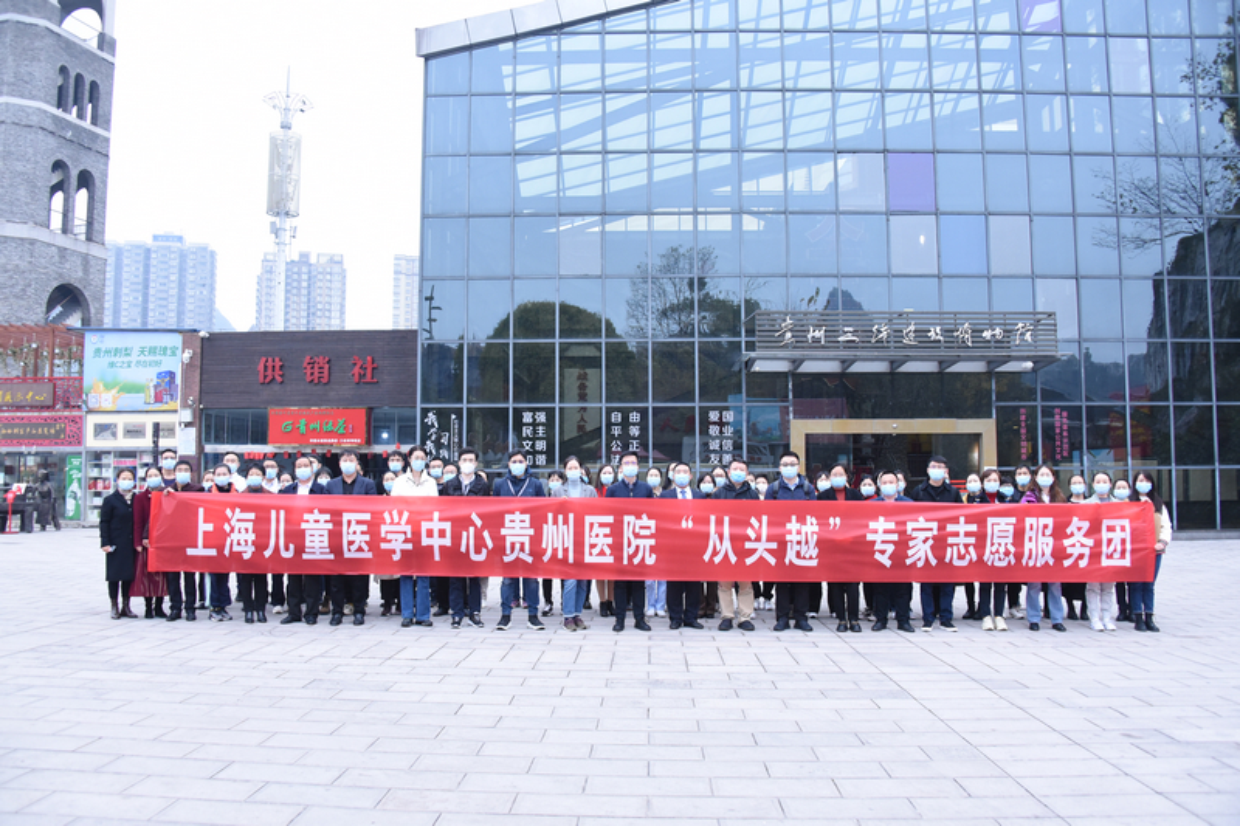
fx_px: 964
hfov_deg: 65.5
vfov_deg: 46.4
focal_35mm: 28
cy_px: 413
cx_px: 620
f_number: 5.6
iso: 2500
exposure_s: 1/250
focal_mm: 28
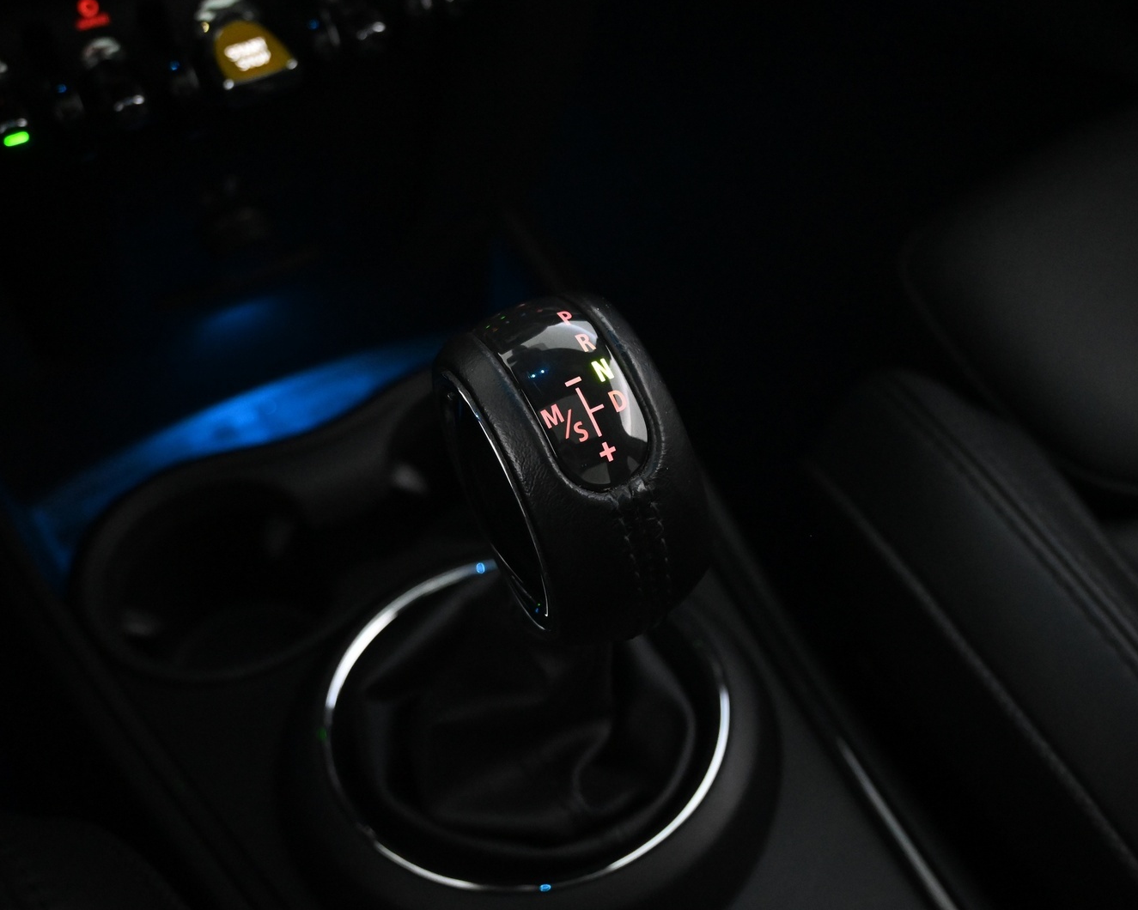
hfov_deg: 46.2
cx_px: 565
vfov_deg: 37.7
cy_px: 460
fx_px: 1333
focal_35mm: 40
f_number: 4.2
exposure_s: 1/40
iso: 5000
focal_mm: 23
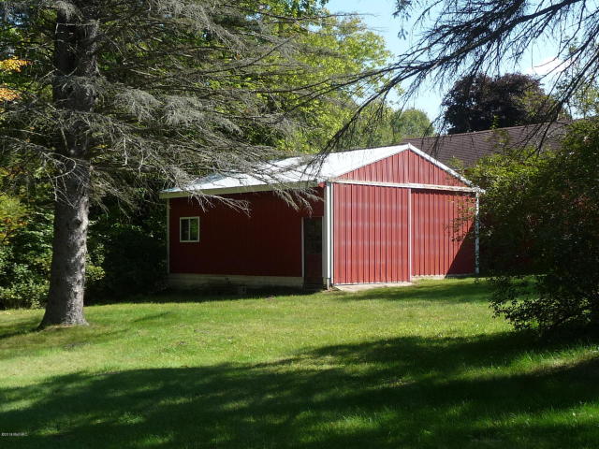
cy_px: 224
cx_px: 300
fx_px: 934
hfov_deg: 35.5
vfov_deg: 27.0
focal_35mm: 54
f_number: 3.5
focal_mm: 5.3
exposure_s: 1/400
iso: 100
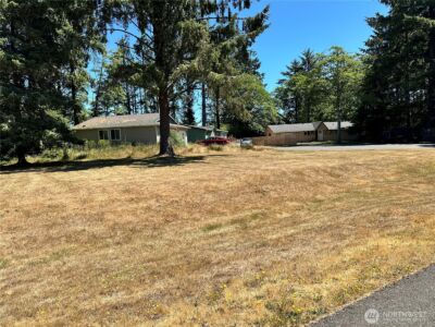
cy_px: 164
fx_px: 302
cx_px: 218
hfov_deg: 71.6
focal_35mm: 24
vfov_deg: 56.8
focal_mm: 6.86
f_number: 1.78
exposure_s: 1/2809
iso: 80
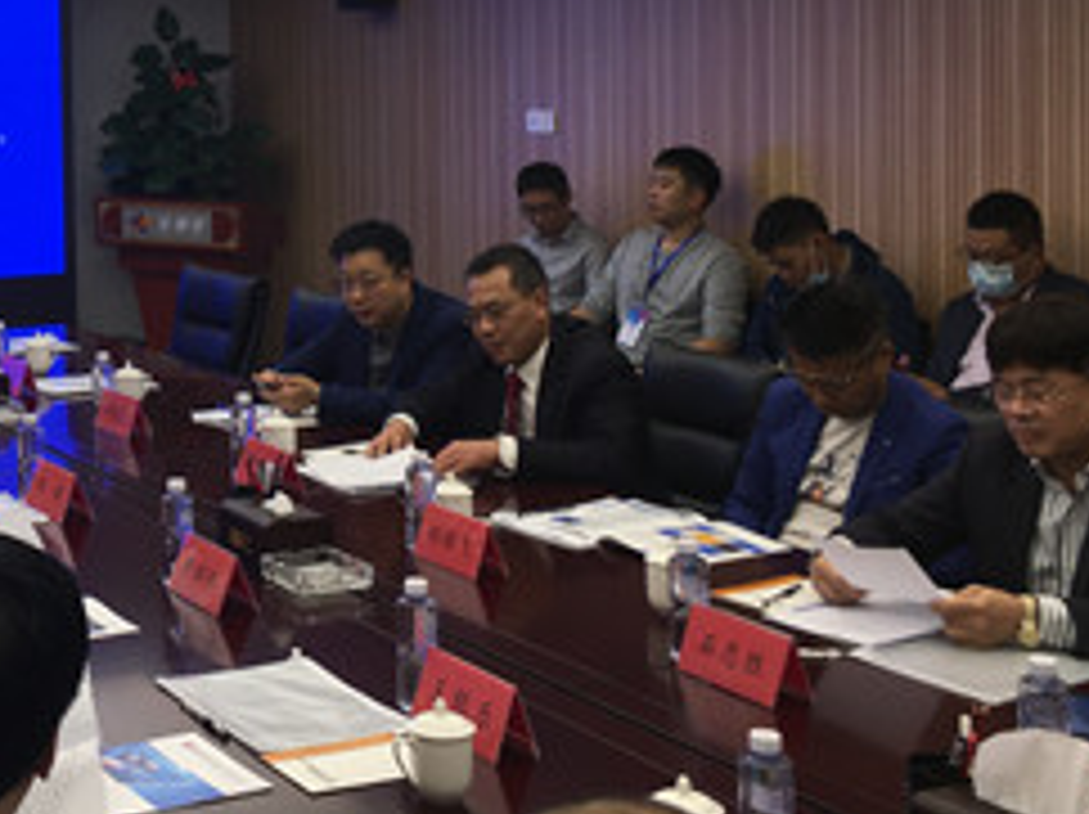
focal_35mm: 60
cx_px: 112
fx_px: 1886
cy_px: 146
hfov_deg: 30.8
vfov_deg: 23.9
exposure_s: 1/50
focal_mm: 4.15
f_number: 2.2
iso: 25
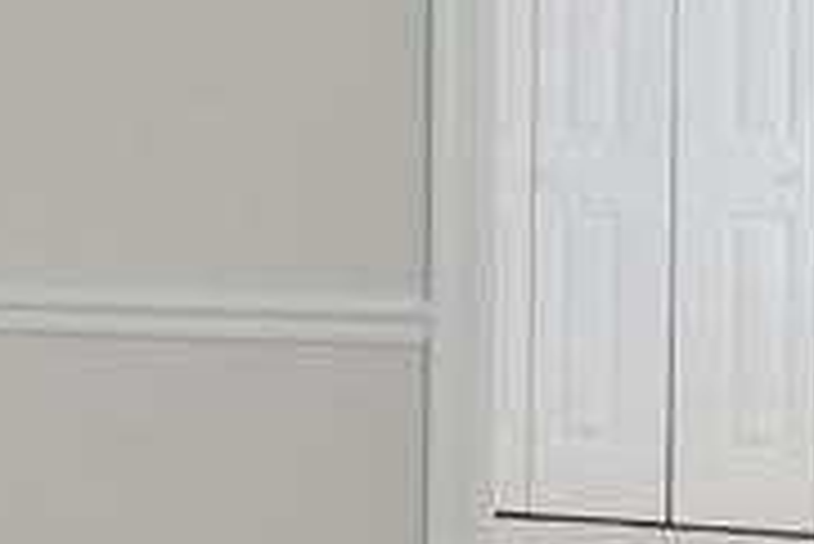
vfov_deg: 10.8
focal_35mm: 127
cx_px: -1394
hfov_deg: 11.7
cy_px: 124
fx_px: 2874
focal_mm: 16
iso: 1250
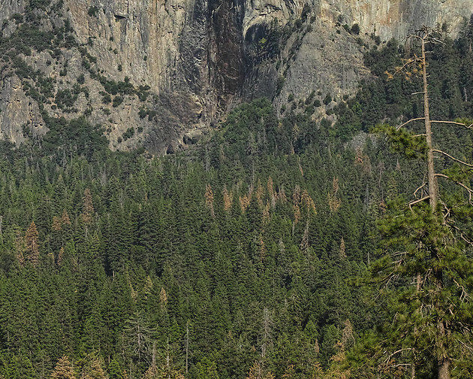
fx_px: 2254
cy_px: 35
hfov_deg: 11.3
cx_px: -312
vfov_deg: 9.6
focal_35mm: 161
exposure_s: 1/320
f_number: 8
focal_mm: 30
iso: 100
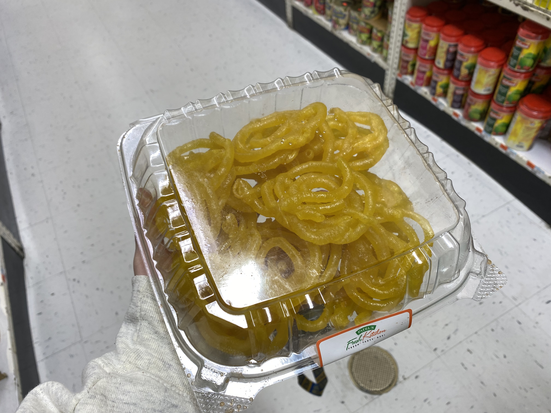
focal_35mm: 26
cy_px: 206
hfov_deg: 67.3
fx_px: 414
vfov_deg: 53.1
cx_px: 276
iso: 40
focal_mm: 4.25
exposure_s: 1/120
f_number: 1.8
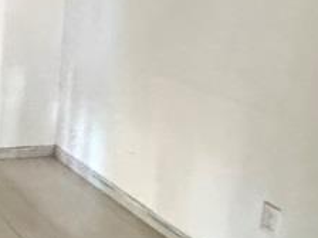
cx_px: -121
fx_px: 588
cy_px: 8
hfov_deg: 25.1
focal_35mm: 64
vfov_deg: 22.2
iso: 2500
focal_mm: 2.22
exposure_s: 1/30
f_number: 2.2
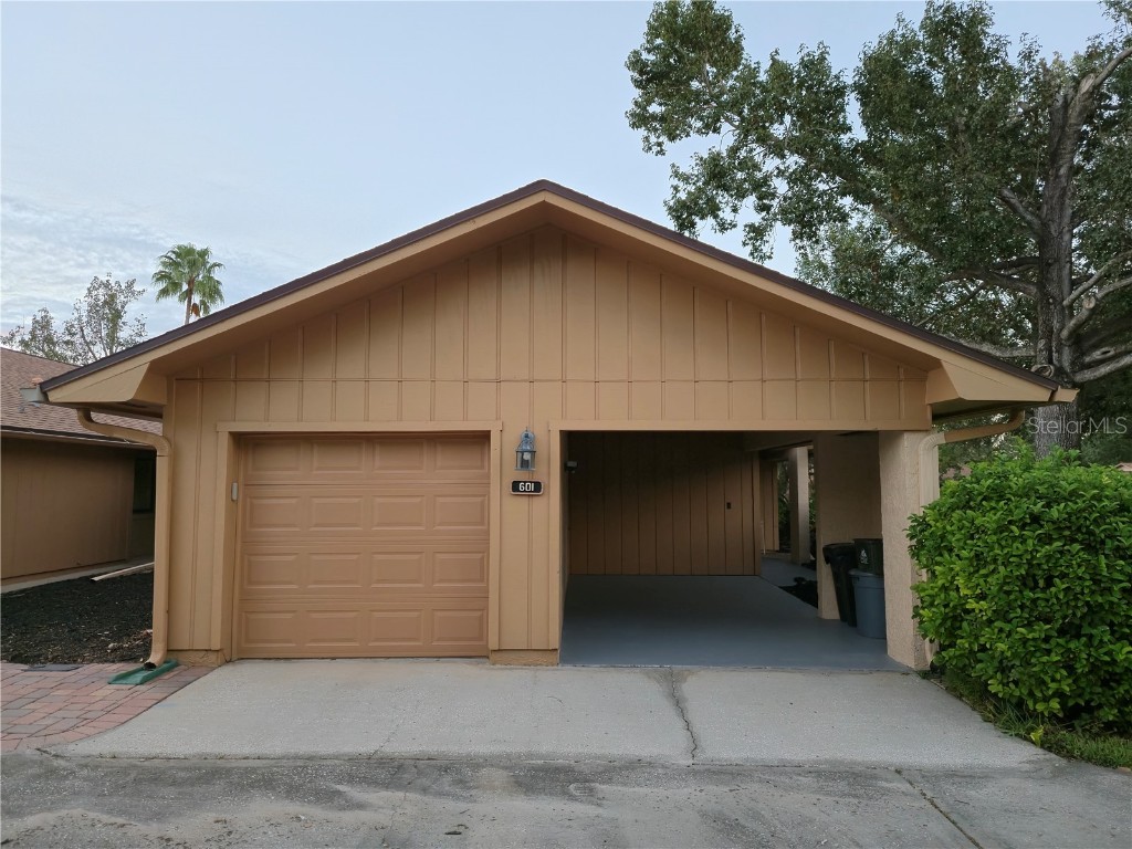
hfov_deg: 73.9
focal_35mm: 23
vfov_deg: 58.9
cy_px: 424
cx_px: 566
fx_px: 752
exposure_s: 1/120
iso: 50
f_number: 1.8
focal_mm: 5.4
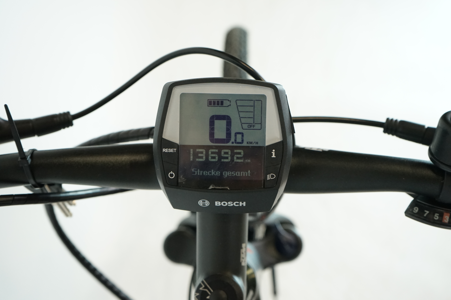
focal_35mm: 44
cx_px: 226
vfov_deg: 30.5
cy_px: 150
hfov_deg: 44.5
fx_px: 551
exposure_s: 1/200
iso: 2500
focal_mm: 44
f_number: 6.3
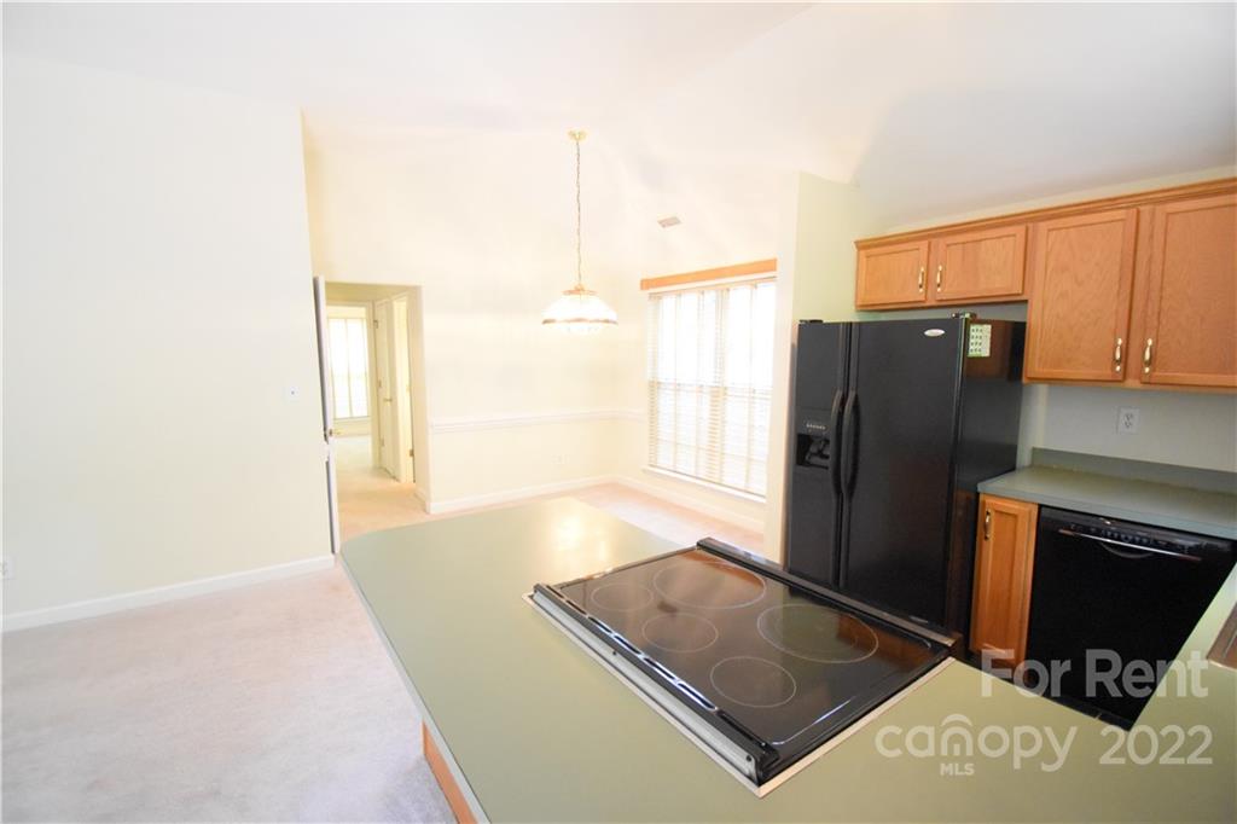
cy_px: 412
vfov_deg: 77.3
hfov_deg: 100.4
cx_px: 618
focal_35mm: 15
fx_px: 515
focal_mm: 10
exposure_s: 1/125
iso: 5000
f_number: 4.5
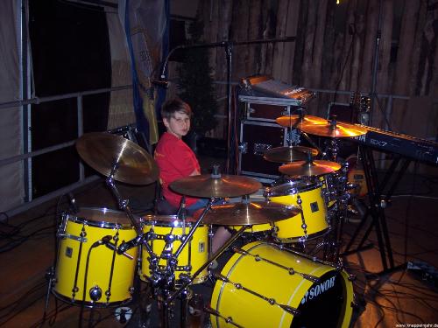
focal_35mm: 39
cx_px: 219
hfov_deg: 47.9
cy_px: 164
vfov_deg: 36.8
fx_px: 493
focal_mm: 8
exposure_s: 1/60
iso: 100
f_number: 2.8
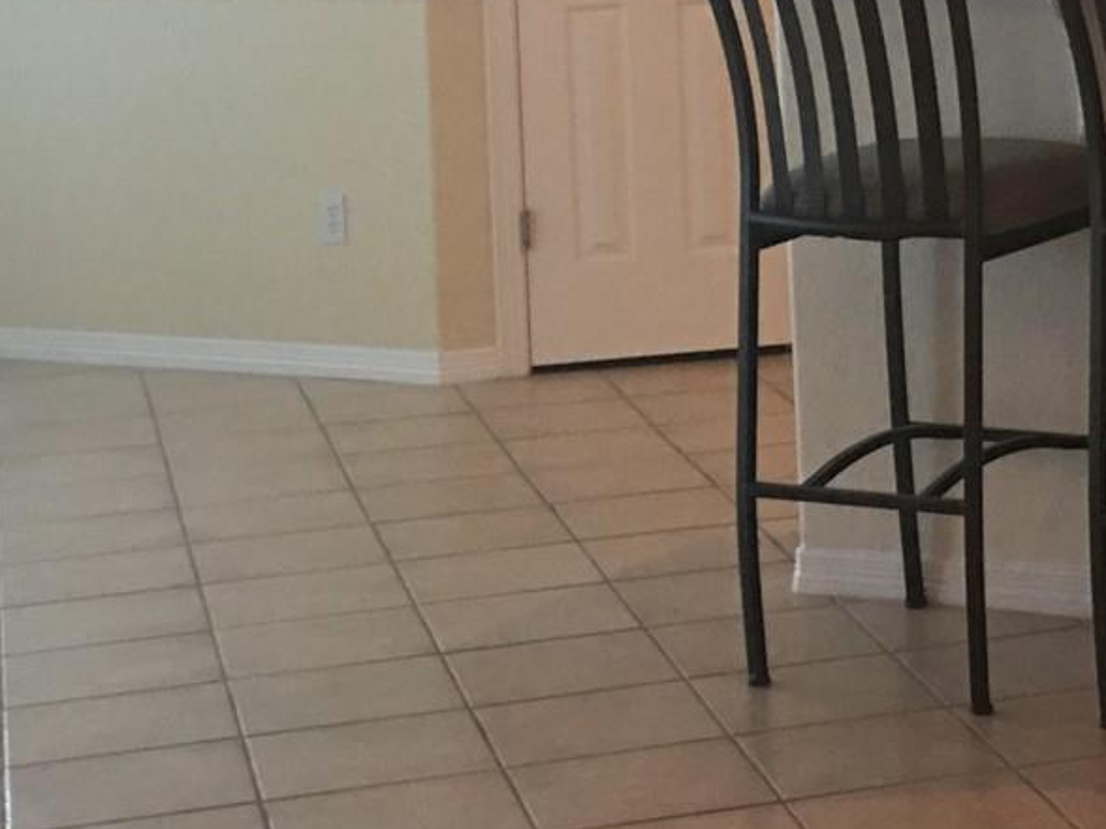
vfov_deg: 14.4
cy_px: -55
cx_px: 1230
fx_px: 3227
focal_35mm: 101
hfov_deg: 18.7
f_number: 2.2
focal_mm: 4.15
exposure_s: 1/15
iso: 100
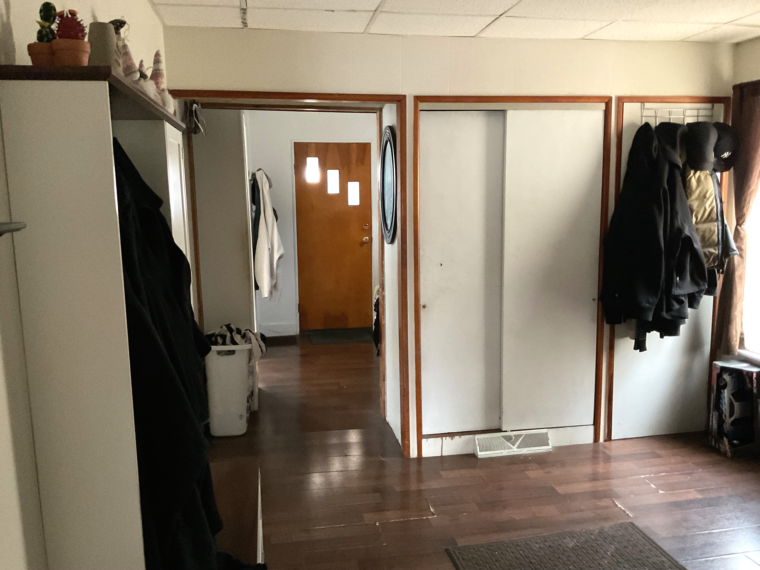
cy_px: 285
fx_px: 637
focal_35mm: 29
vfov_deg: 48.2
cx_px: 380
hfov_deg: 61.7
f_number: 1.8
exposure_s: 1/30
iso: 640
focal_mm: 3
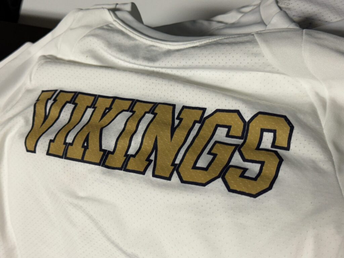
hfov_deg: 39.7
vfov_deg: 30.3
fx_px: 477
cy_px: 129
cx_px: 172
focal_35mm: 48
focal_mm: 6.76
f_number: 1.78
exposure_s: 1/60
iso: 160
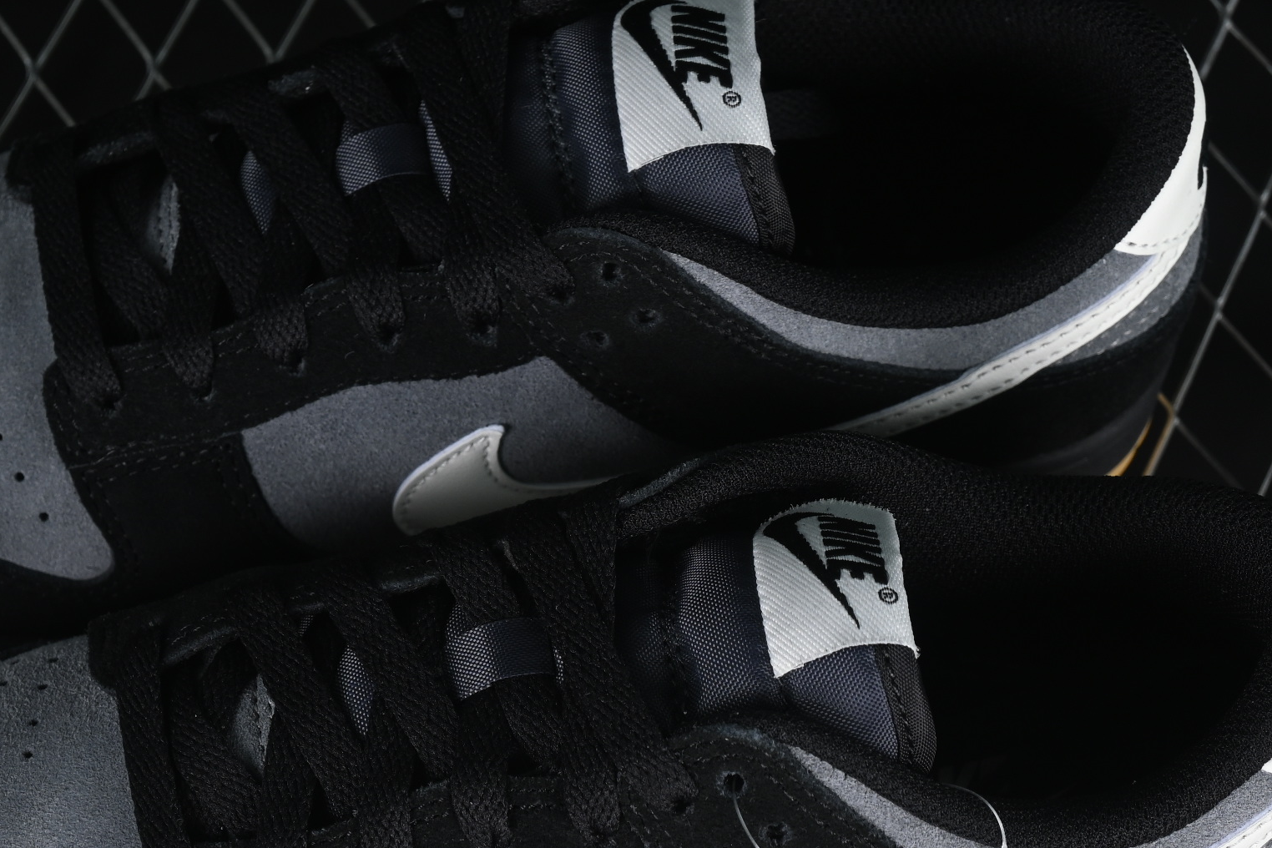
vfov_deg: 10.0
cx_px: 502
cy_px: 560
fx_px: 4840
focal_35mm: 137
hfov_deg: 15.0
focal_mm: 50
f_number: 6.3
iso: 160
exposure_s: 1/50
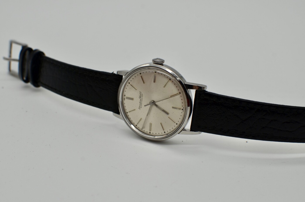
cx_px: 152
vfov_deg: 25.7
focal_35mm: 52
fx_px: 444
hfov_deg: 37.9
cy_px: 101
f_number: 6.3
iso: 200
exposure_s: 1/160
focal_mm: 35
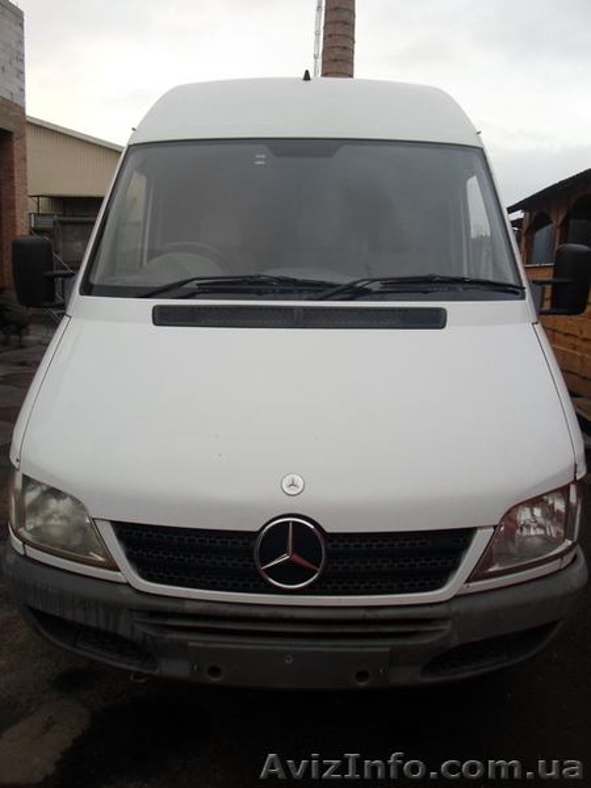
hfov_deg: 54.9
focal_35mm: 25
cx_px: 296
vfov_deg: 69.4
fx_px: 569
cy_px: 394
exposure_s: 1/90
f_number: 2.5
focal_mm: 4.5
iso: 80
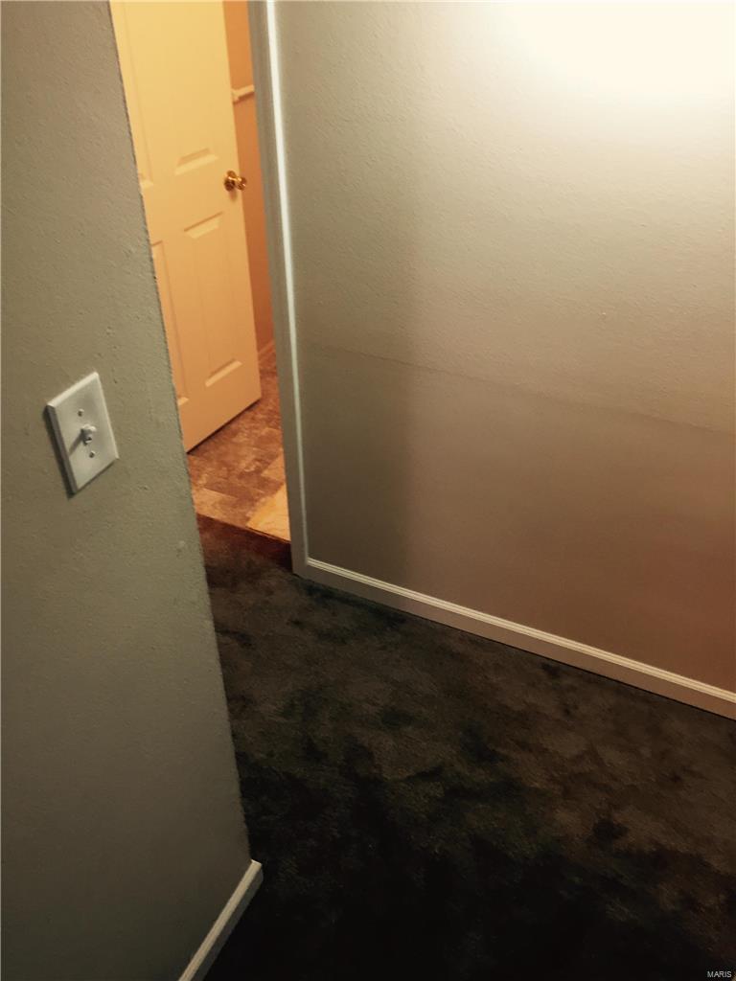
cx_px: 368
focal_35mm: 29
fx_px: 822
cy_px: 490
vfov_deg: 61.7
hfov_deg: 48.2
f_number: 2.2
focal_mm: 4.15
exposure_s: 1/30
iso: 80
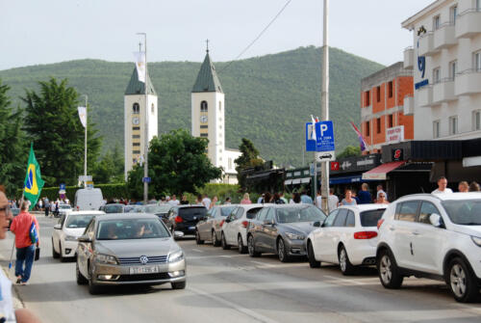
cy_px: 162
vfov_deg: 18.2
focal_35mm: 75
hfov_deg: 27.0
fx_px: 1004
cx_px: 240
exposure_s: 1/800
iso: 400
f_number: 6.3
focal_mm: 50
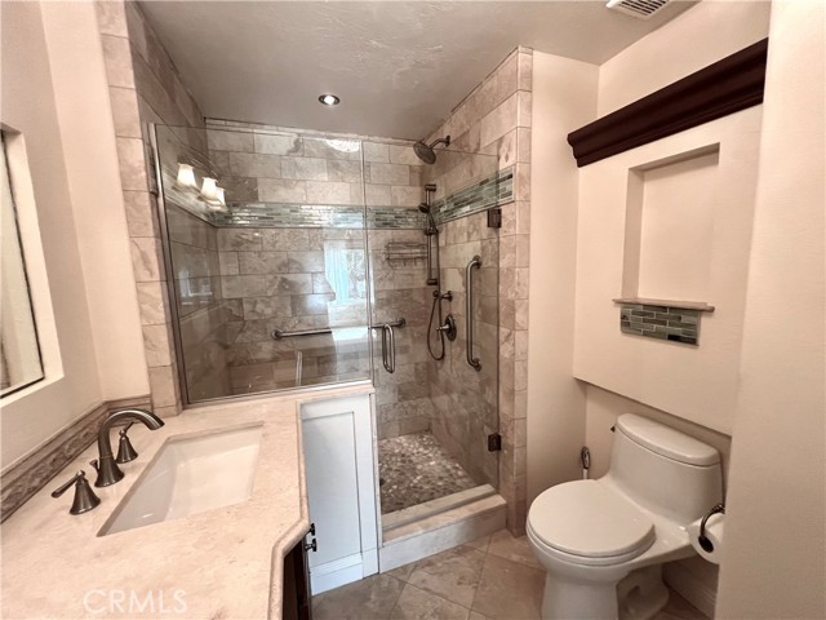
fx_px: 310
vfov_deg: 89.9
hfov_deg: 106.2
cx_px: 413
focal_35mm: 13
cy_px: 310
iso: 250
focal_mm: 1.57
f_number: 1.8
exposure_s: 1/120
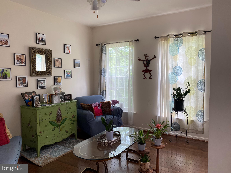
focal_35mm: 26
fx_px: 174
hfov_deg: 67.3
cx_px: 116
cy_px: 86
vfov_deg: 53.1
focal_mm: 4.25
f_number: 1.8
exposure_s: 1/121
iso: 100
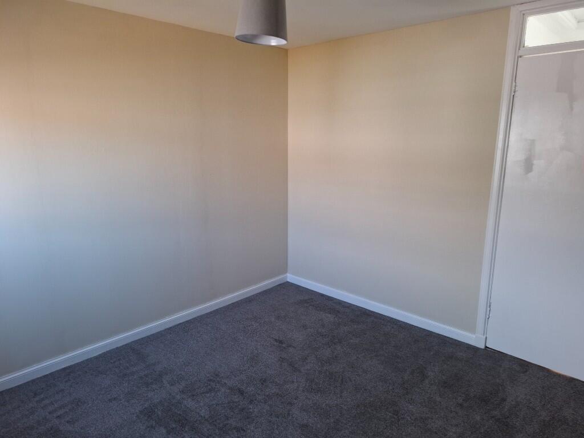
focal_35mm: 23
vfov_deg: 58.9
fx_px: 388
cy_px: 219
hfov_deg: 73.9
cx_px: 292
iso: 160
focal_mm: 5.54
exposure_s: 1/100
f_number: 1.8
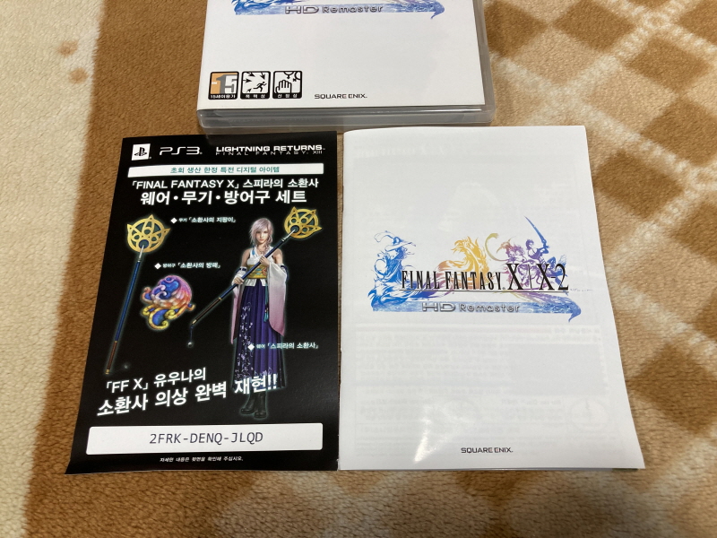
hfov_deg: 63.4
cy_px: 269
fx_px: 580
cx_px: 358
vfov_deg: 49.7
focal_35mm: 28
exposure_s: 1/50
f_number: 1.8
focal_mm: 3.99
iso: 64
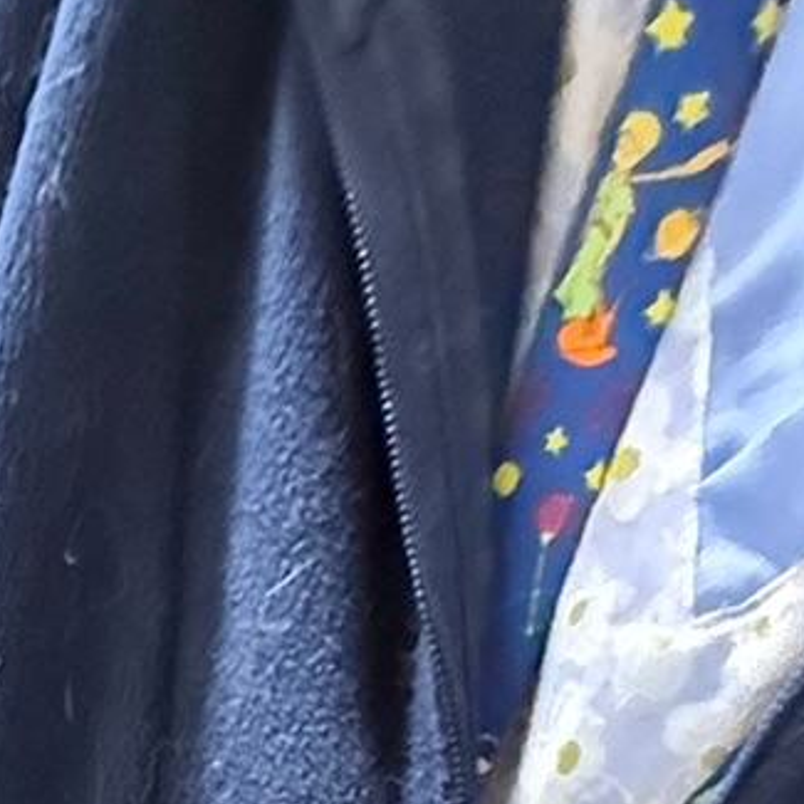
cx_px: -252
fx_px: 2050
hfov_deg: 20.2
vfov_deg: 12.4
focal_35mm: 78
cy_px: 2269
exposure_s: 1/33
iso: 1000
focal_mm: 2.22
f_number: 2.2
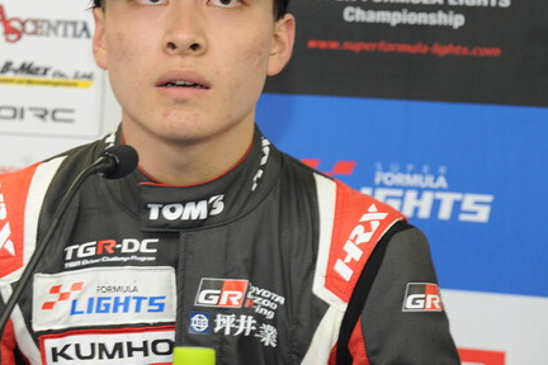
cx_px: 186
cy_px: 120
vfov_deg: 6.9
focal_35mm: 200
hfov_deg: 10.3
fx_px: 3044
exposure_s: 1/60
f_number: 8
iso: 1600
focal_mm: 120
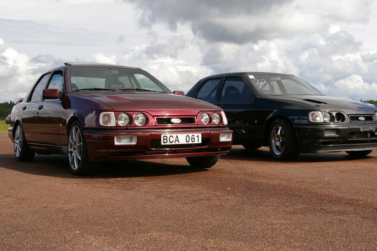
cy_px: 119
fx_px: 561
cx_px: 192
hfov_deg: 37.1
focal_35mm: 54
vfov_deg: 25.2
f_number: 8
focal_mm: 31
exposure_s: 1/350
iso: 200
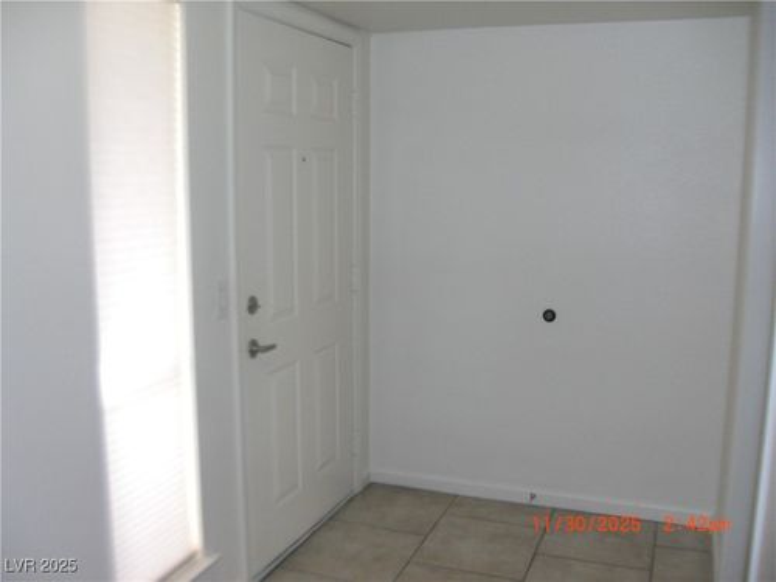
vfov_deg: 39.7
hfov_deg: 51.4
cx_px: 388
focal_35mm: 36
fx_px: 807
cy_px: 291
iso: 200
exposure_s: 1/125
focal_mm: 6.3
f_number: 2.8
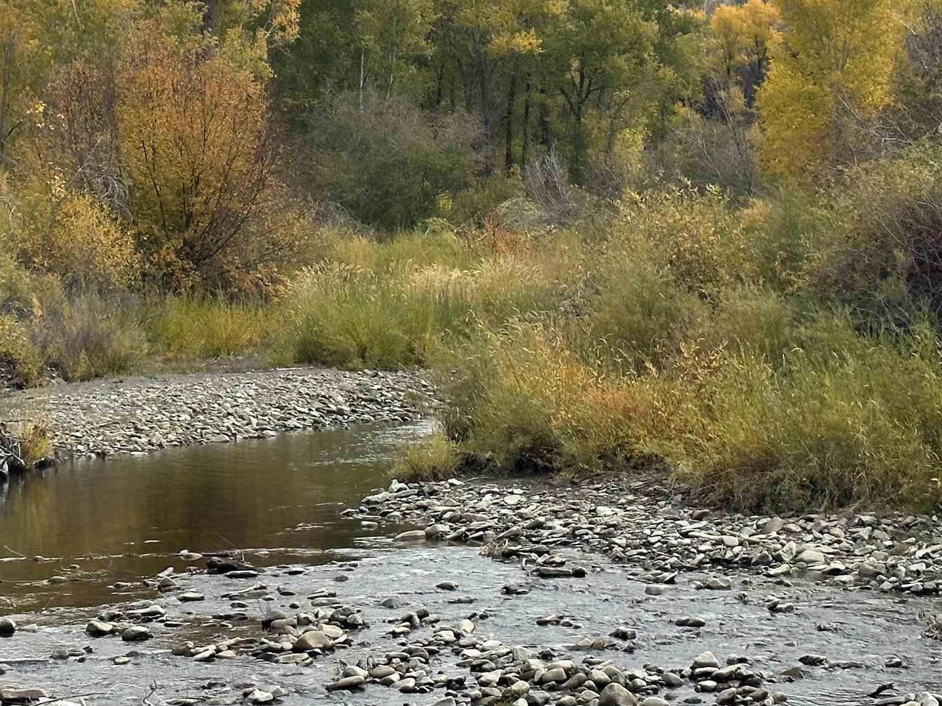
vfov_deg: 15.0
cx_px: 309
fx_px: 2666
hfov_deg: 20.0
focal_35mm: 98
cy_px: 152
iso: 64
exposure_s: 1/2890
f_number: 1.78
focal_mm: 6.86
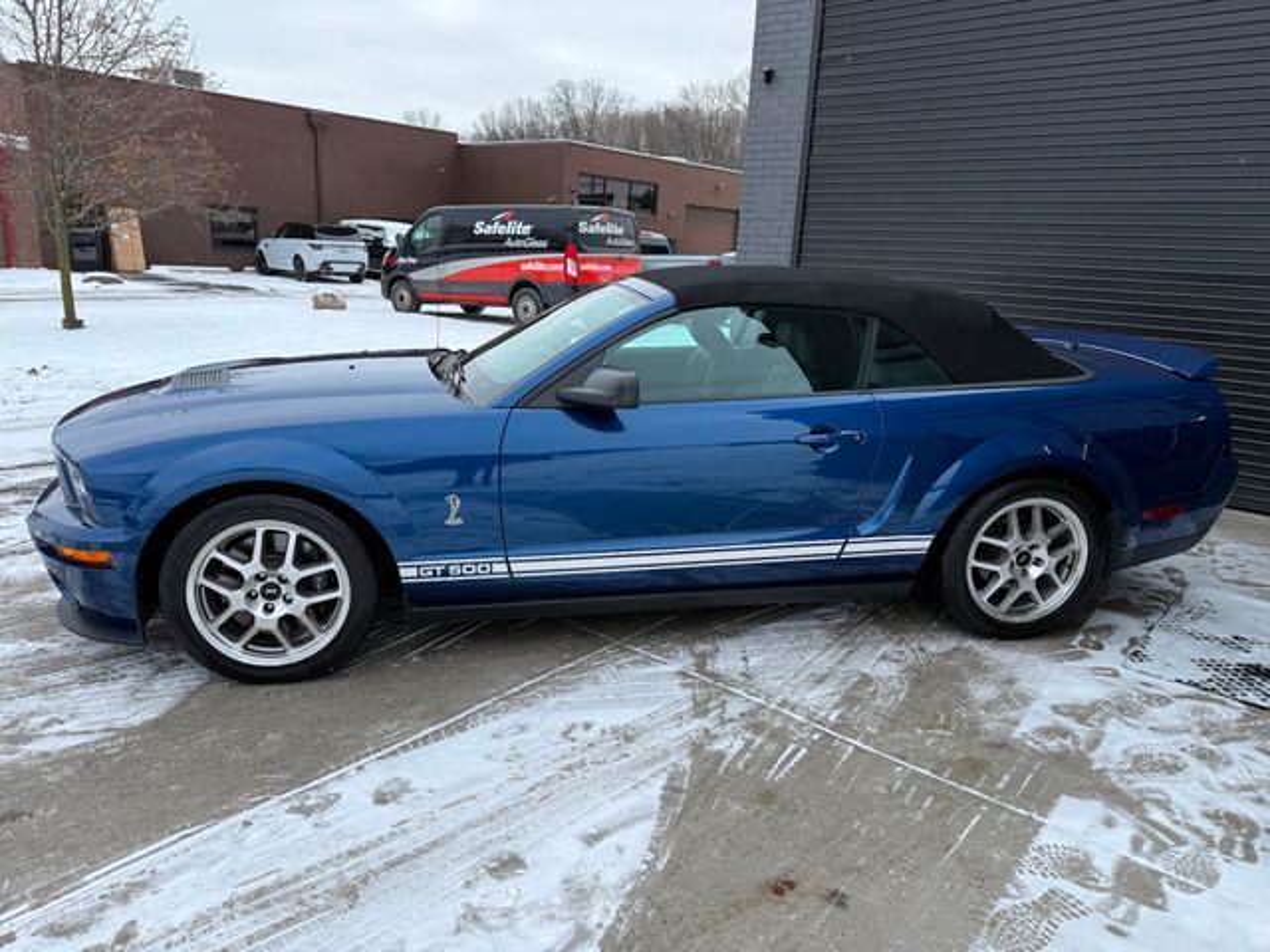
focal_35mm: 24
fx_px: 881
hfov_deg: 71.6
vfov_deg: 56.8
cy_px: 476
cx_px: 635
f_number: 1.78
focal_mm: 6.76
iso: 80
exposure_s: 1/1122
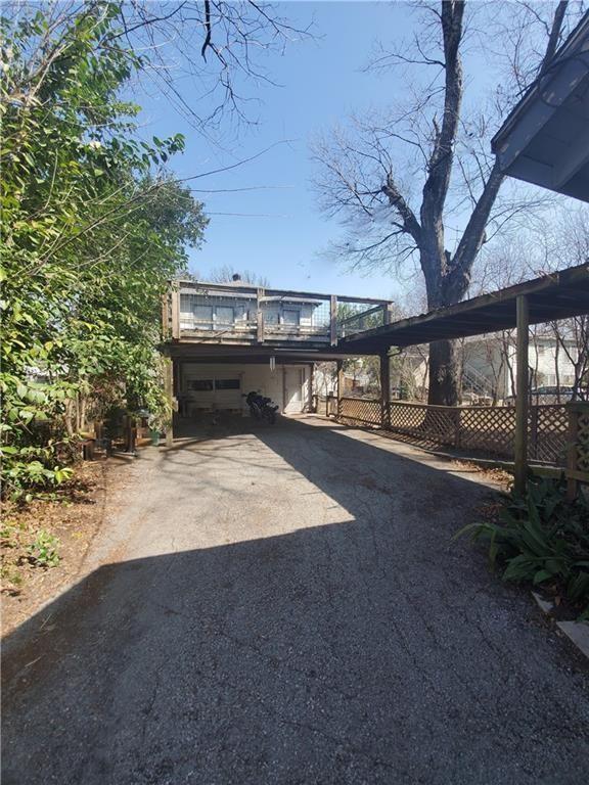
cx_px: 294
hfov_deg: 89.9
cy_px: 392
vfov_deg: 106.2
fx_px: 295
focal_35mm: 13
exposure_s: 1/503
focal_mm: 1.8
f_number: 2.2
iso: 50
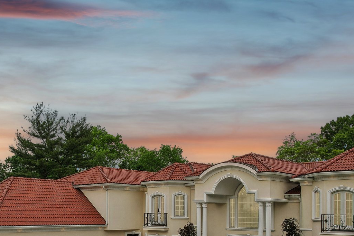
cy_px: 209
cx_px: 148
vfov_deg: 29.4
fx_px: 433
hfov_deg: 44.3
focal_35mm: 44
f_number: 2.8
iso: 100
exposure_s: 1/1250
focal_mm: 8.4
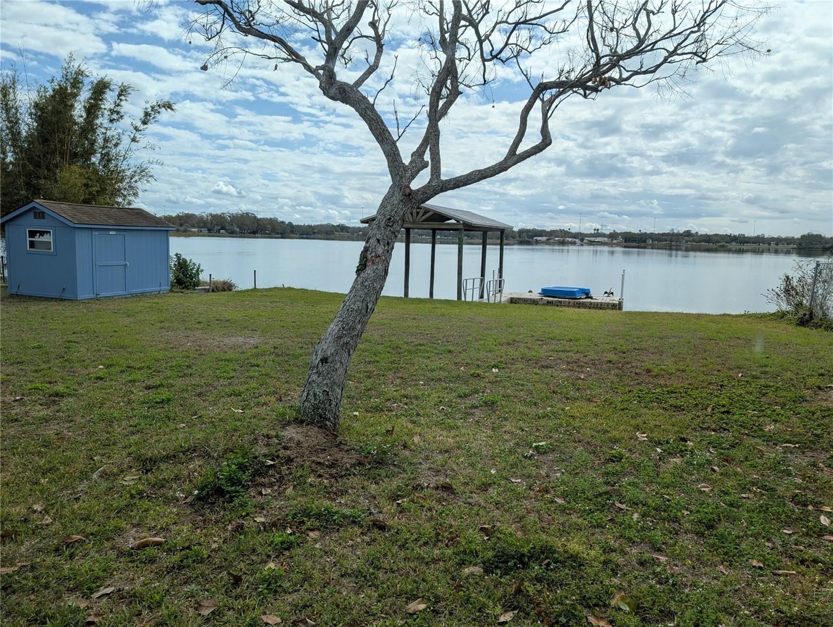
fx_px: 578
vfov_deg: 56.9
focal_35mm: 24
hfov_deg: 71.5
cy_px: 314
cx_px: 416
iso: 19
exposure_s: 1/1259
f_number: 1.68
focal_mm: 6.9
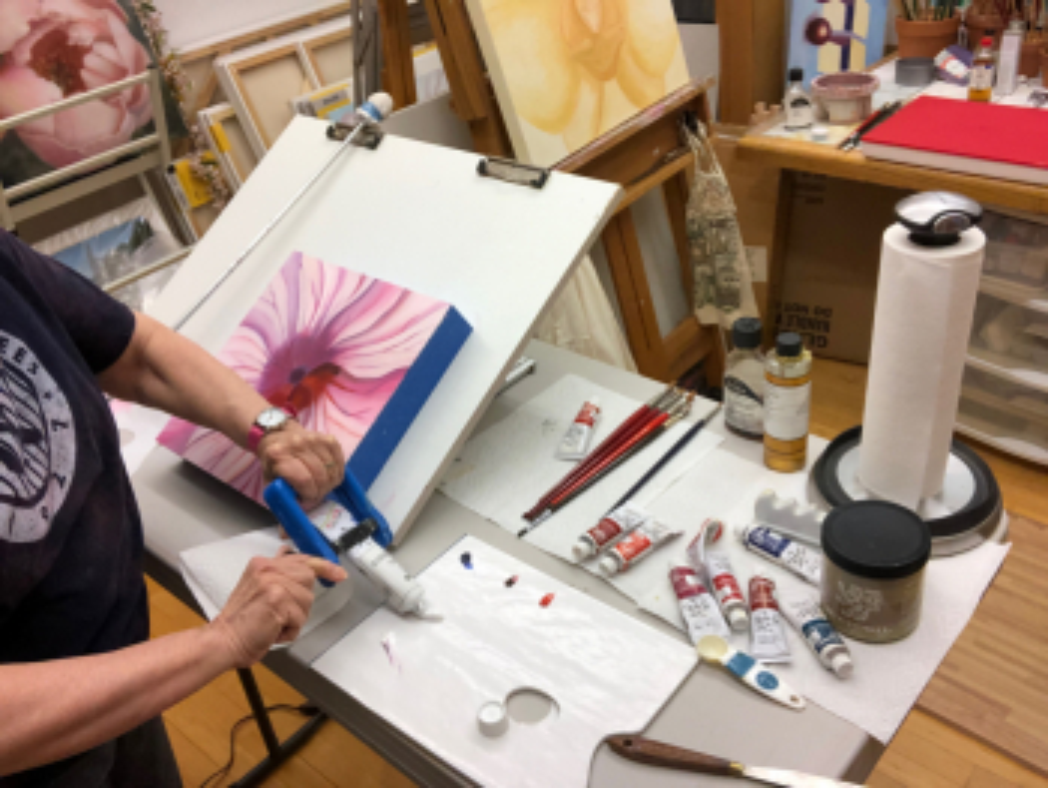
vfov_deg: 44.2
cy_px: 394
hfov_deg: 56.8
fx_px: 969
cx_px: 524
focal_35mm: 32
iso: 160
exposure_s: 1/120
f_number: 2.2
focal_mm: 2.87
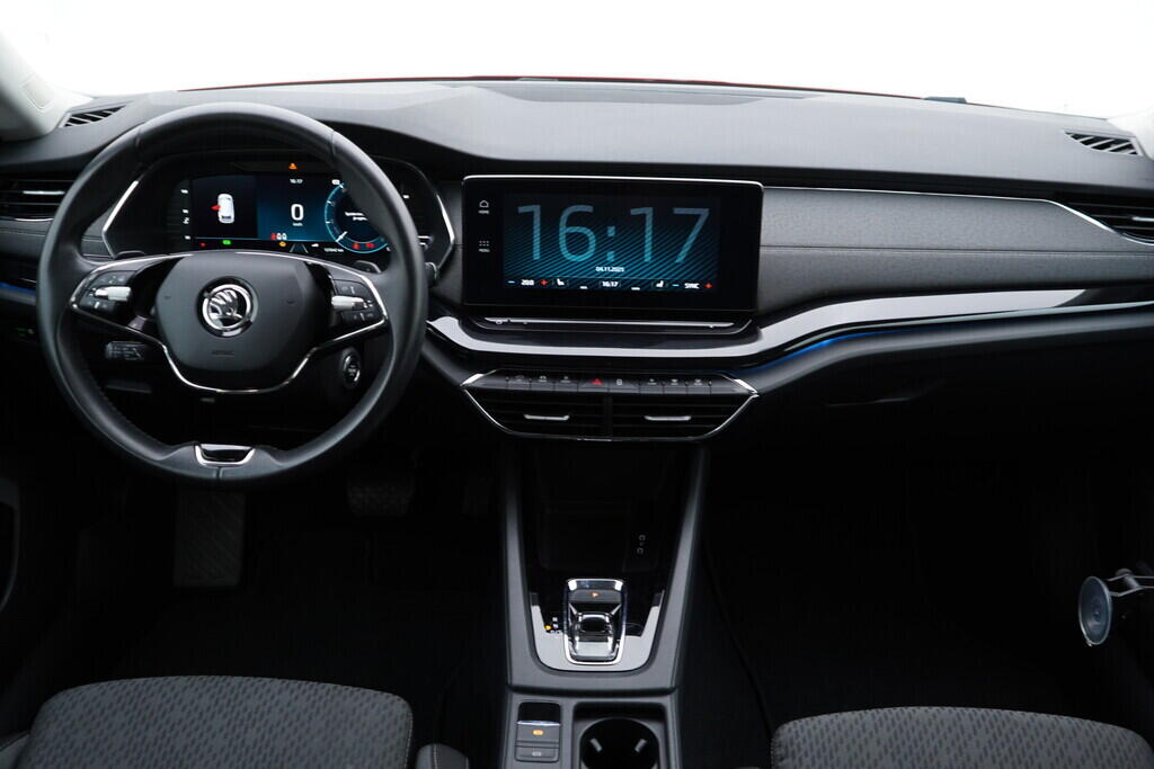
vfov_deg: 36.9
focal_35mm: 36
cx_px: 577
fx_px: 1154
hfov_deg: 53.1
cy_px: 384
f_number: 2.8
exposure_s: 1/40
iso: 200
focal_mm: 24
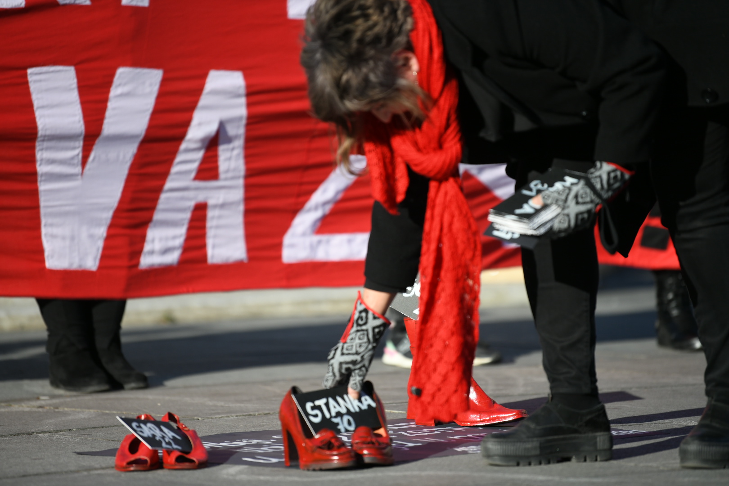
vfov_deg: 6.9
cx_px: 364
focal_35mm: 200
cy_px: 243
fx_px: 4050
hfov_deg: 10.3
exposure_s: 1/8000
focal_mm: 200
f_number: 2.8
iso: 500
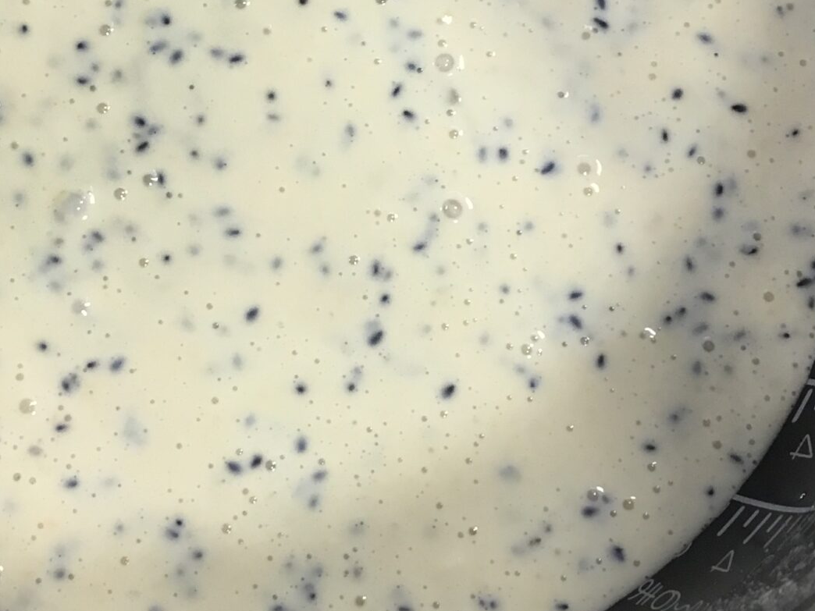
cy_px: 61
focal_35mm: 76
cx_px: 249
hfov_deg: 25.5
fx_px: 1789
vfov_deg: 19.0
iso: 50
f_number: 2.4
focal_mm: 3.3
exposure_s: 1/30
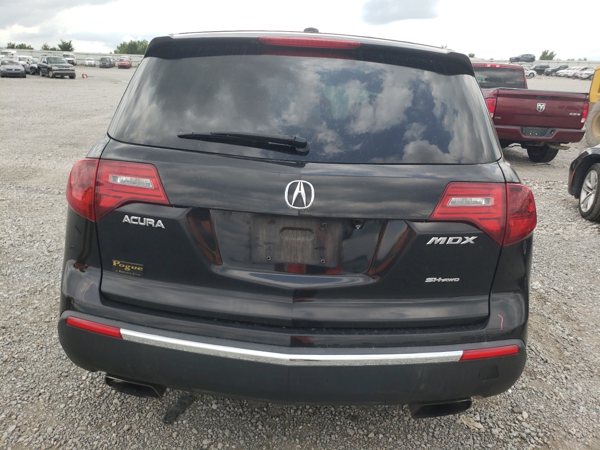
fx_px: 451
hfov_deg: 67.3
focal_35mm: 26
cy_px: 225
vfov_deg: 53.1
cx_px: 300
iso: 50
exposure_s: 1/1429
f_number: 1.5
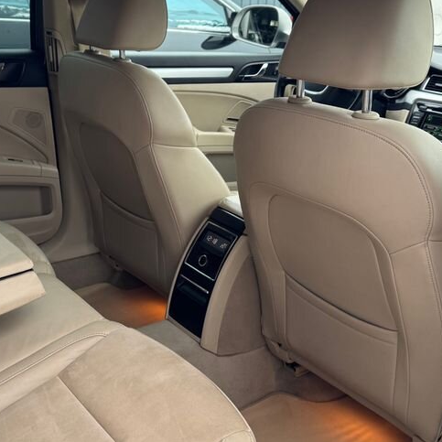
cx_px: 177
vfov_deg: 37.5
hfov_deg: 37.4
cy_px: 232
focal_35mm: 45
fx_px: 650
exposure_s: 1/121
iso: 125
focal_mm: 6.76
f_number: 1.78
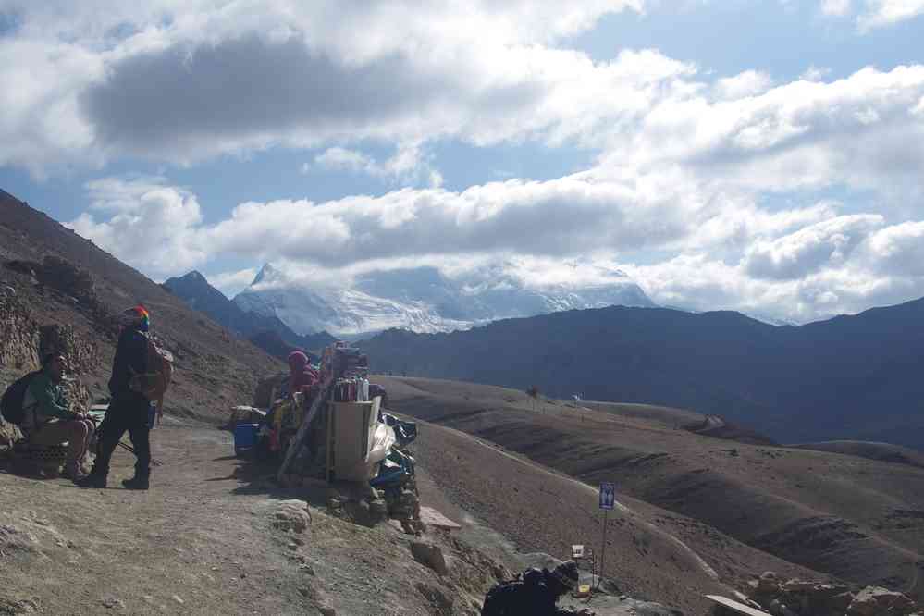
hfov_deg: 46.4
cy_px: 308
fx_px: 1078
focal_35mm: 42
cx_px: 462
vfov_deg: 31.9
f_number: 11
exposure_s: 1/125
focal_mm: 28
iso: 200
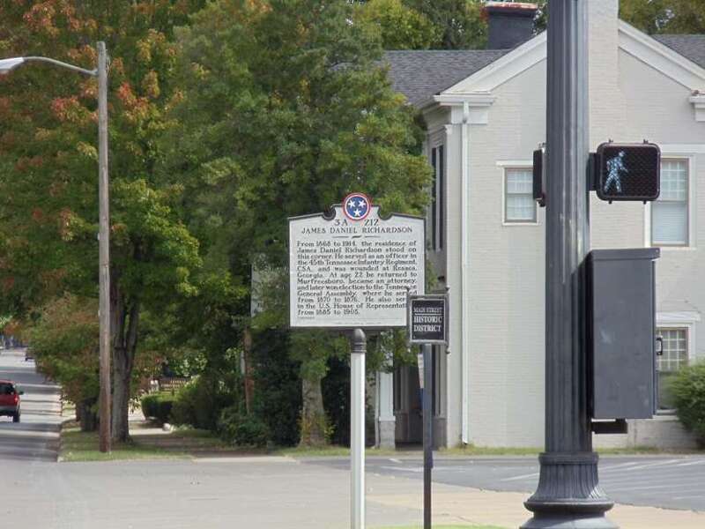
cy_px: 264
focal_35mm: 314
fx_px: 6395
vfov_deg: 4.7
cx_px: 352
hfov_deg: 6.3
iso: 80
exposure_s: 1/200
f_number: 5.6
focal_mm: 42
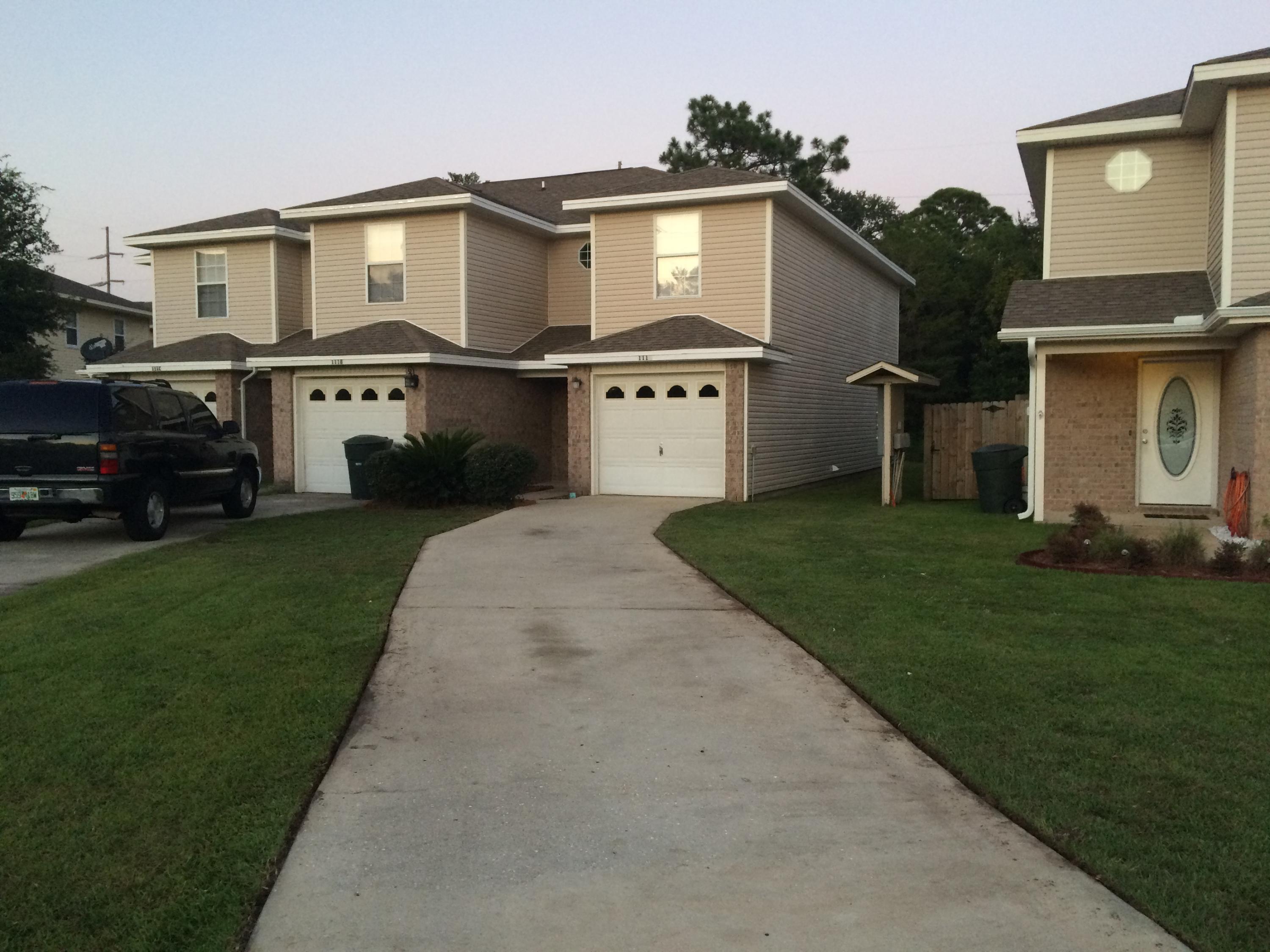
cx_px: 635
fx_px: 1064
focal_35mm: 29
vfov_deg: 48.2
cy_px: 476
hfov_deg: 61.7
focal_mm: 4.15
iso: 100
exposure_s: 1/30
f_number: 2.2
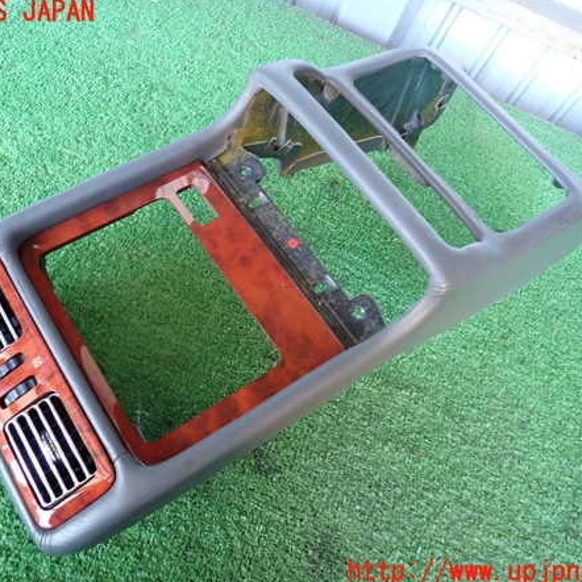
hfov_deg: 53.9
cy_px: 292
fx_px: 571
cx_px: 250
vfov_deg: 54.0
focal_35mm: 30
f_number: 2
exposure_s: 1/30
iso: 320
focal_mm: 4.5
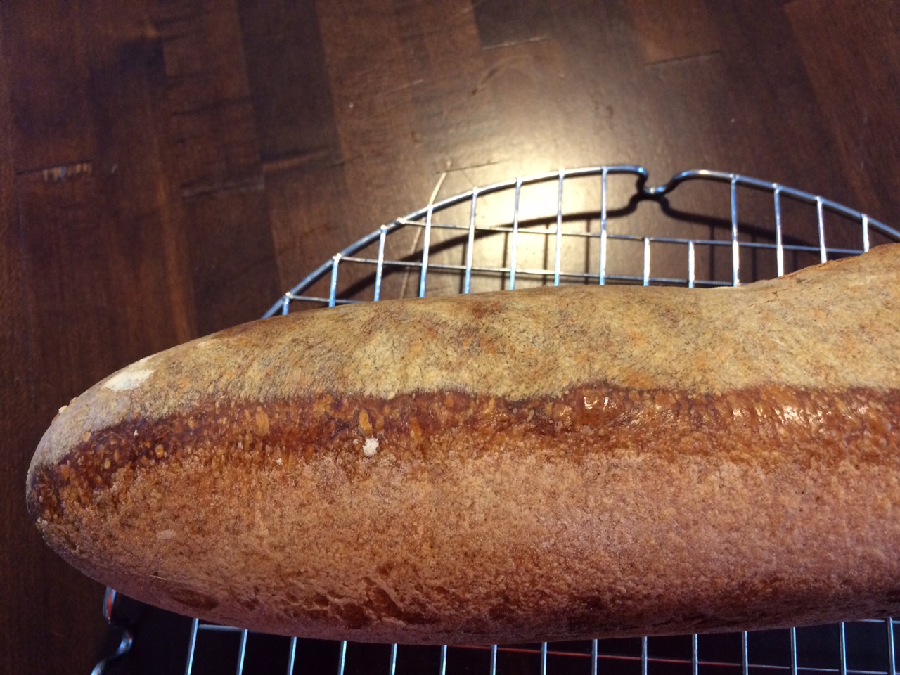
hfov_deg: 61.7
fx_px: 754
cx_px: 450
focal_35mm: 29
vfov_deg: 48.2
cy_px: 338
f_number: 2.2
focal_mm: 4.15
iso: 200
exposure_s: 1/30
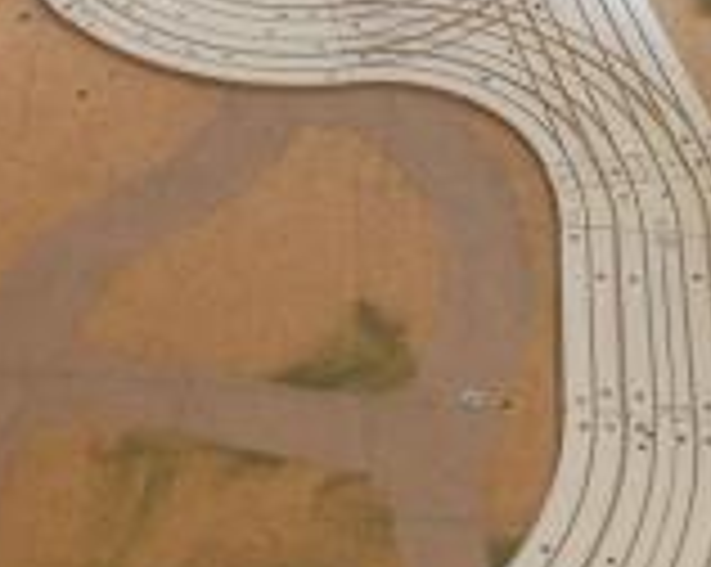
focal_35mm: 97
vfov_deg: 15.6
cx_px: 180
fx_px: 2039
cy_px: 54
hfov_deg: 19.6
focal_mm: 4.28
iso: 50
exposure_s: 1/20
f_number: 2.4
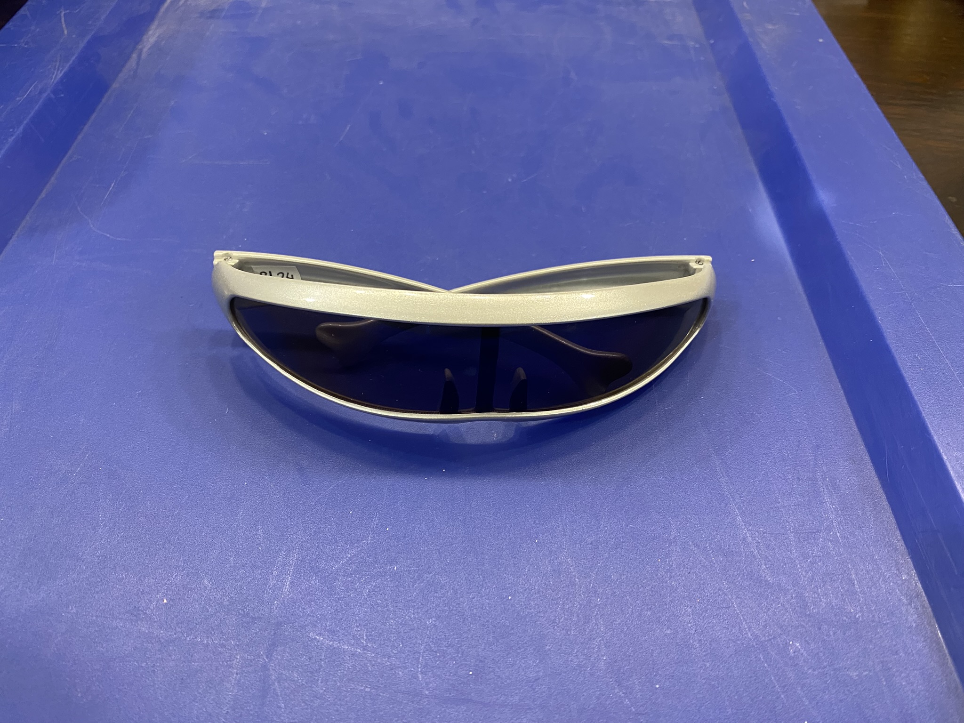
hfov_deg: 67.3
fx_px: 724
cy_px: 362
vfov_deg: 53.1
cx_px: 482
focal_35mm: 26
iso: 250
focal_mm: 4.25
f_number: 1.8
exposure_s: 1/50
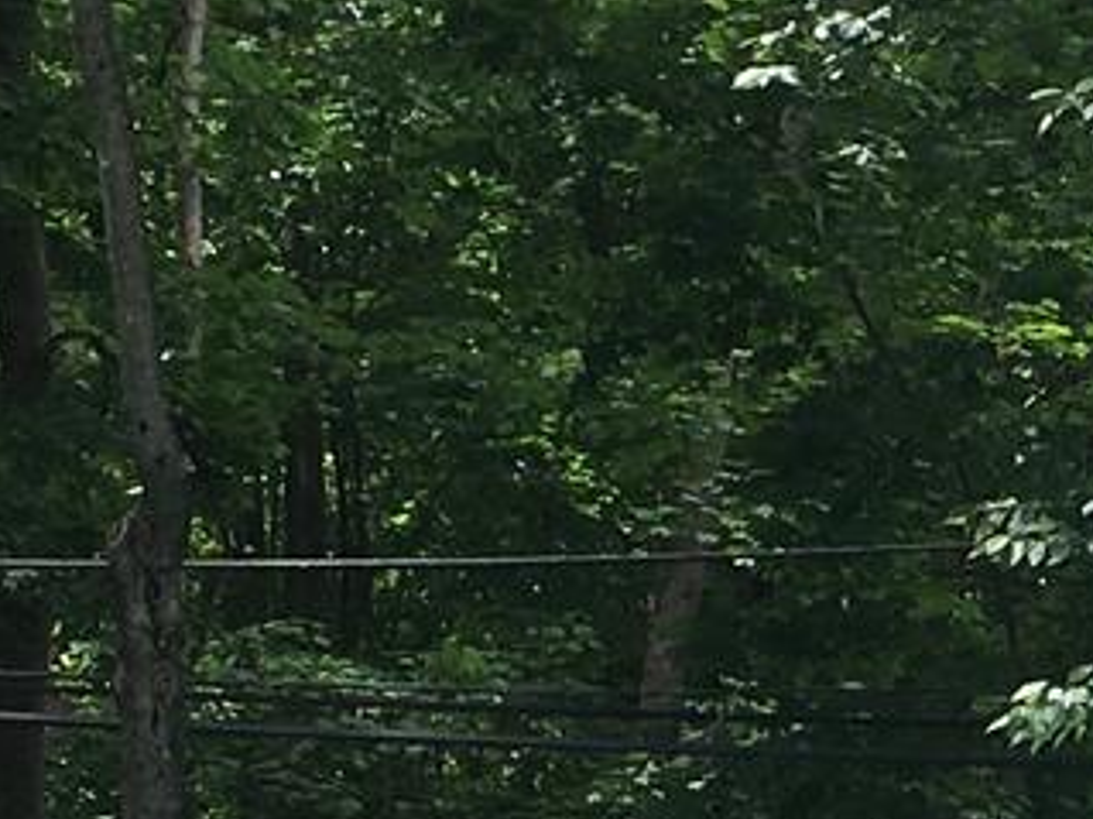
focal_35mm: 186
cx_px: 1963
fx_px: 5871
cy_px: 1203
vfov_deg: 7.8
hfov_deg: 10.1
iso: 25
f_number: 2.2
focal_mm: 4.15
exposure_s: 1/384
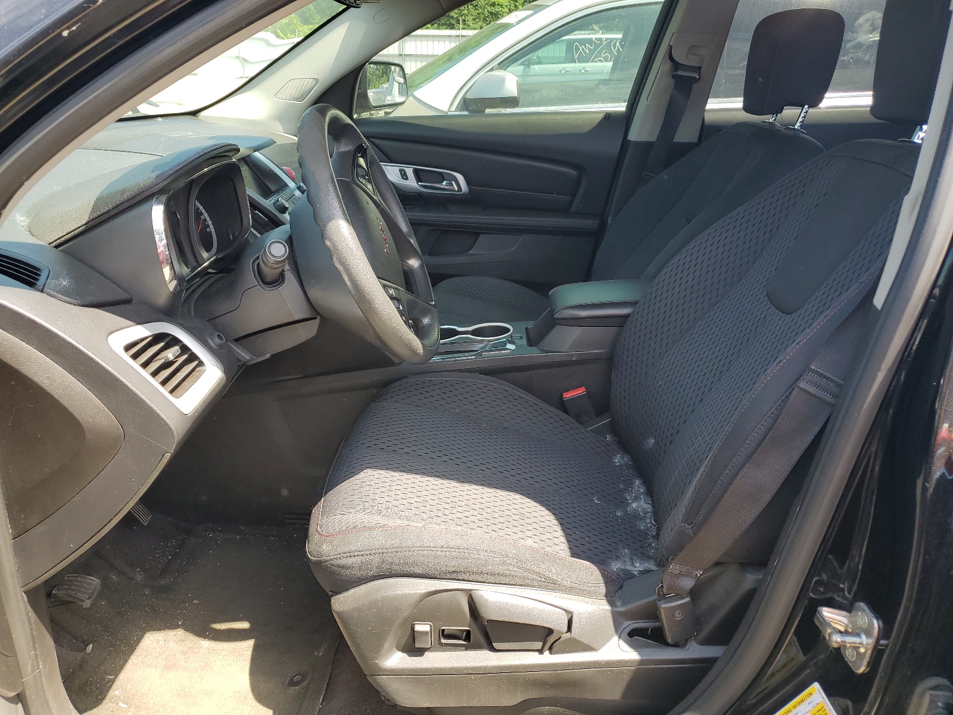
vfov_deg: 53.1
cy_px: 358
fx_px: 716
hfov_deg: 67.3
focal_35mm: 26
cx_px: 476
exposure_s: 1/333
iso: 50
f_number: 1.5
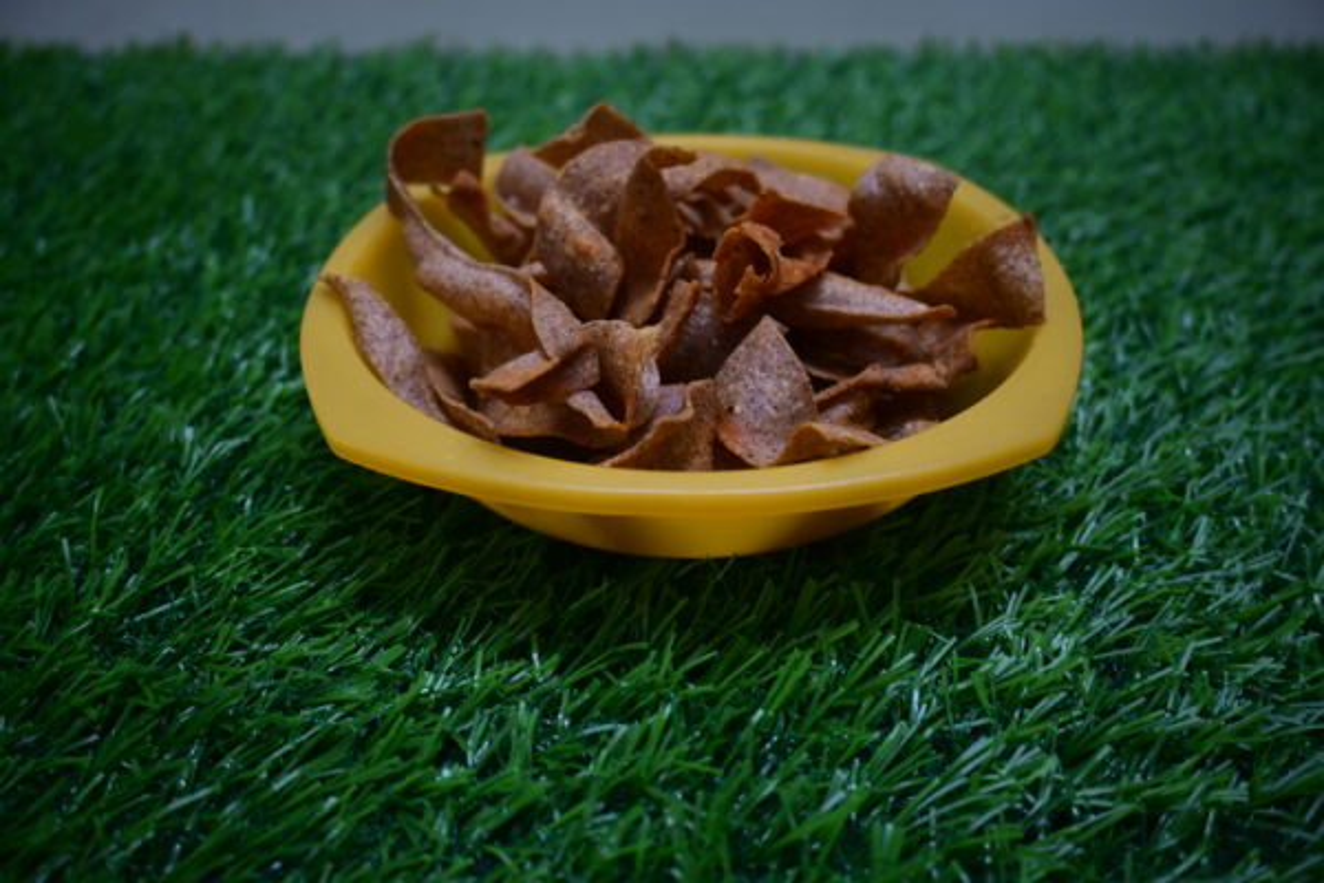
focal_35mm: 30
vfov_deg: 43.6
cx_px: 662
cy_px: 442
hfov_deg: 61.9
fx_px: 1103
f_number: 3.8
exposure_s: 1/25
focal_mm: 20
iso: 500
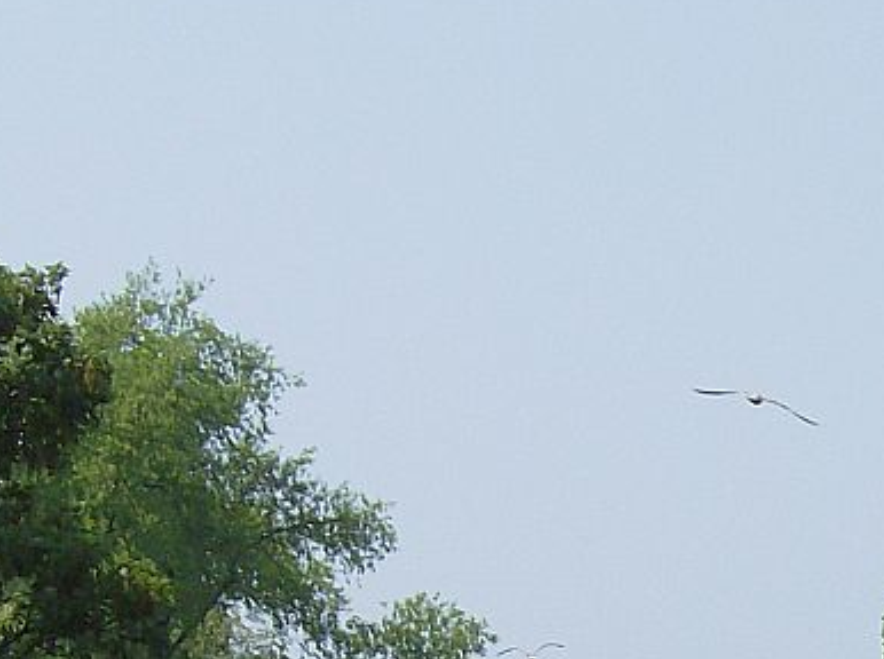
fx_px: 6755
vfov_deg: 5.6
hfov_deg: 7.5
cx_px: 827
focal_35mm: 265
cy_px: 841
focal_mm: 16.6
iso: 100
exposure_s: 1/336
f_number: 7.5
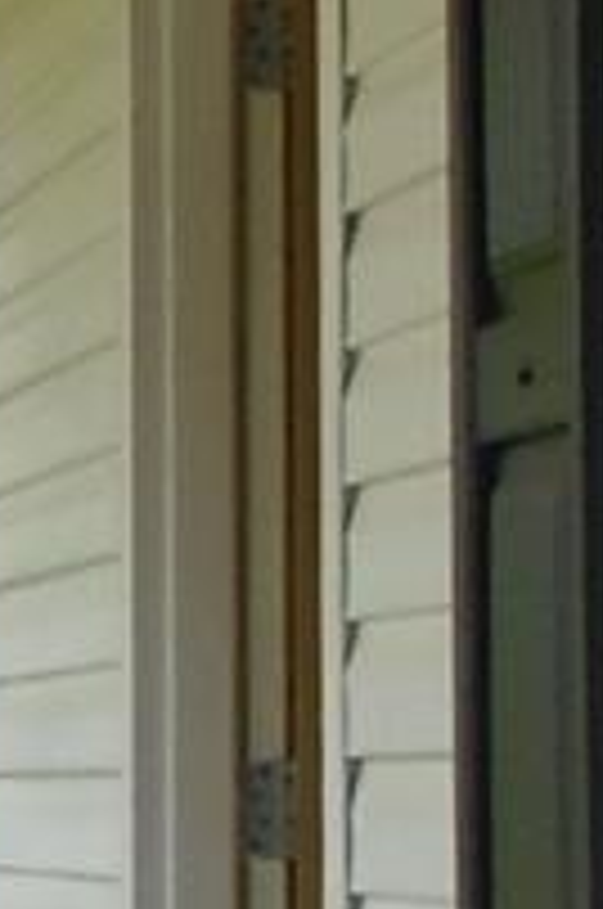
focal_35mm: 206
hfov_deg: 6.3
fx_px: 5193
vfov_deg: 10.0
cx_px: -994
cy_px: 711
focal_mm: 4.6
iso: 100
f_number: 3.2
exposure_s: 1/320
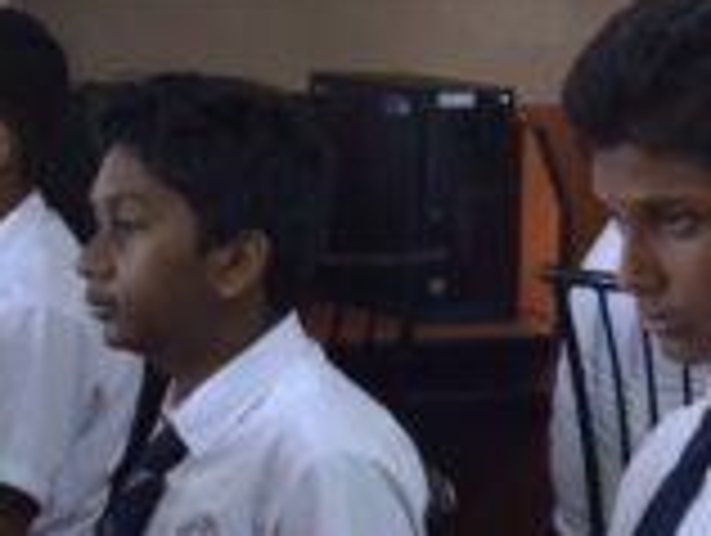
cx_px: 1359
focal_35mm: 168
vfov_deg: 8.8
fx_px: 3456
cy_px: 410
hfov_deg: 10.8
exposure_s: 1/60
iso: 1250
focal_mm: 24
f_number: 4
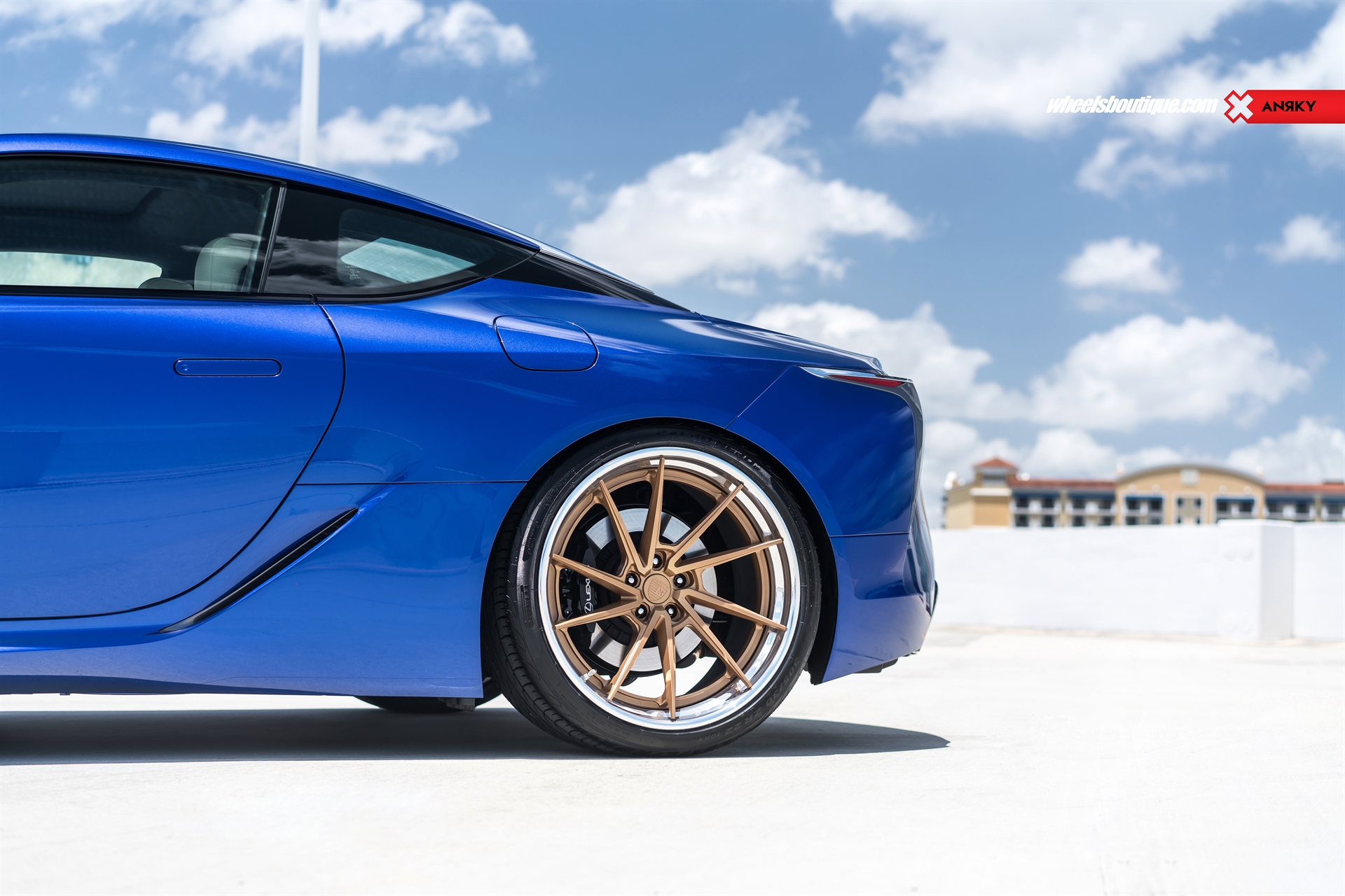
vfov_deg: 24.6
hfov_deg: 36.2
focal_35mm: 55
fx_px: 2055
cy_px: 448
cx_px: 672
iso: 100
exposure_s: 1/640
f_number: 3.2
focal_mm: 55
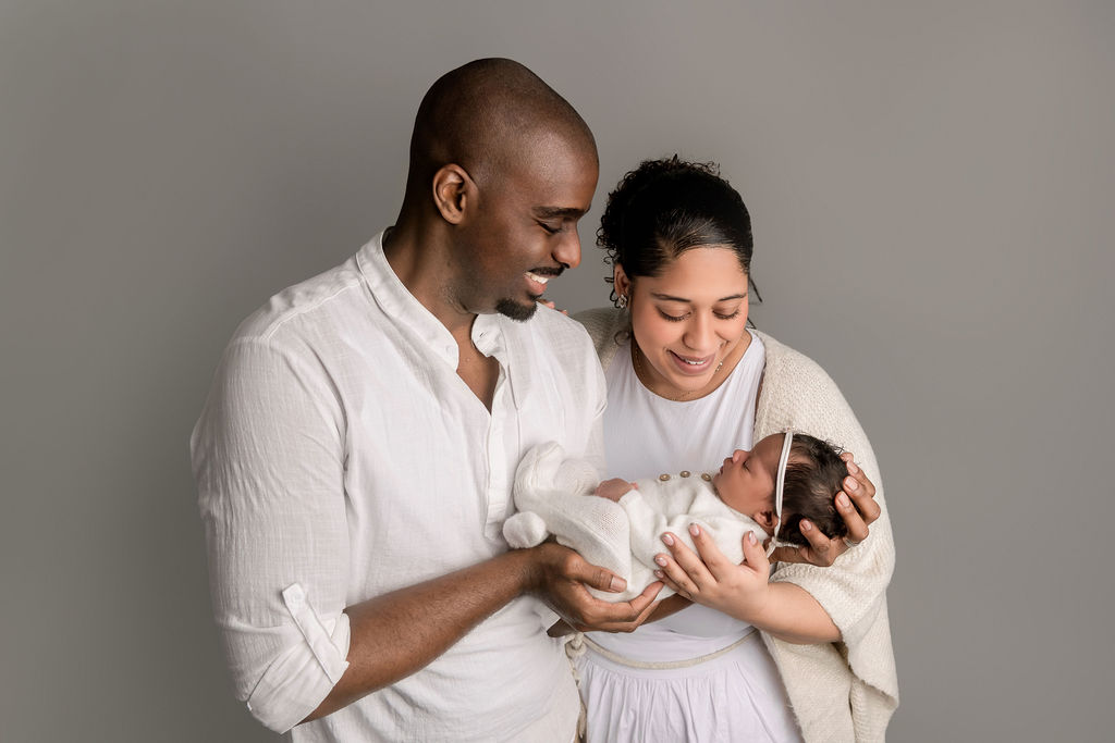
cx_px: 558
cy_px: 372
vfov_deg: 36.9
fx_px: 1115
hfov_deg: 53.1
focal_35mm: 36
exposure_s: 1/200
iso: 200
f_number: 5
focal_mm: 36
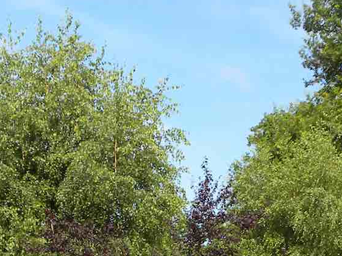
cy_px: 384
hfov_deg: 17.4
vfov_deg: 12.5
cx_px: 123
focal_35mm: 113
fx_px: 1117
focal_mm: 5.9
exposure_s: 1/224
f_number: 4.5
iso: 64
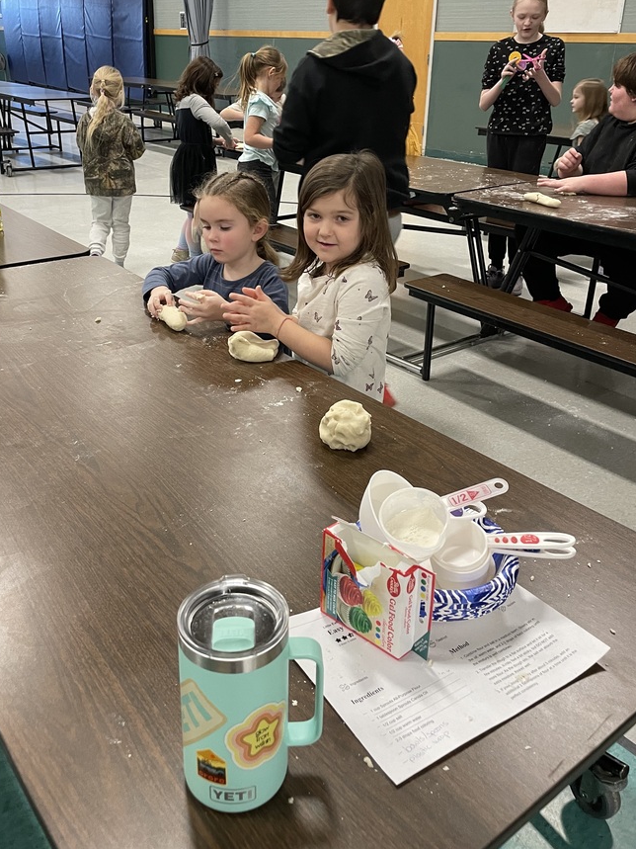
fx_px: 760
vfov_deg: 57.9
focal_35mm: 31
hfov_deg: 45.4
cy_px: 344
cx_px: 281
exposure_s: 1/60
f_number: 1.6
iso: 200
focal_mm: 4.2
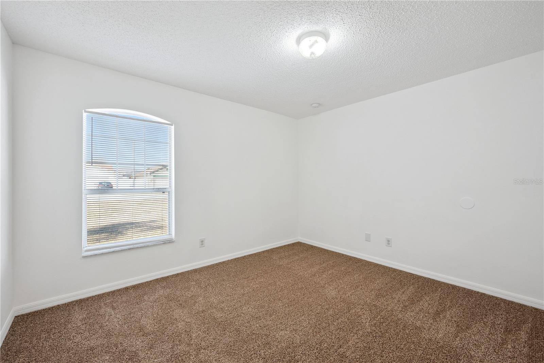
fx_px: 227
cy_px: 182
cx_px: 272
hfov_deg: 100.4
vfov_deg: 77.3
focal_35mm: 15
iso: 200
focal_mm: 15
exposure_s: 1/60
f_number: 9
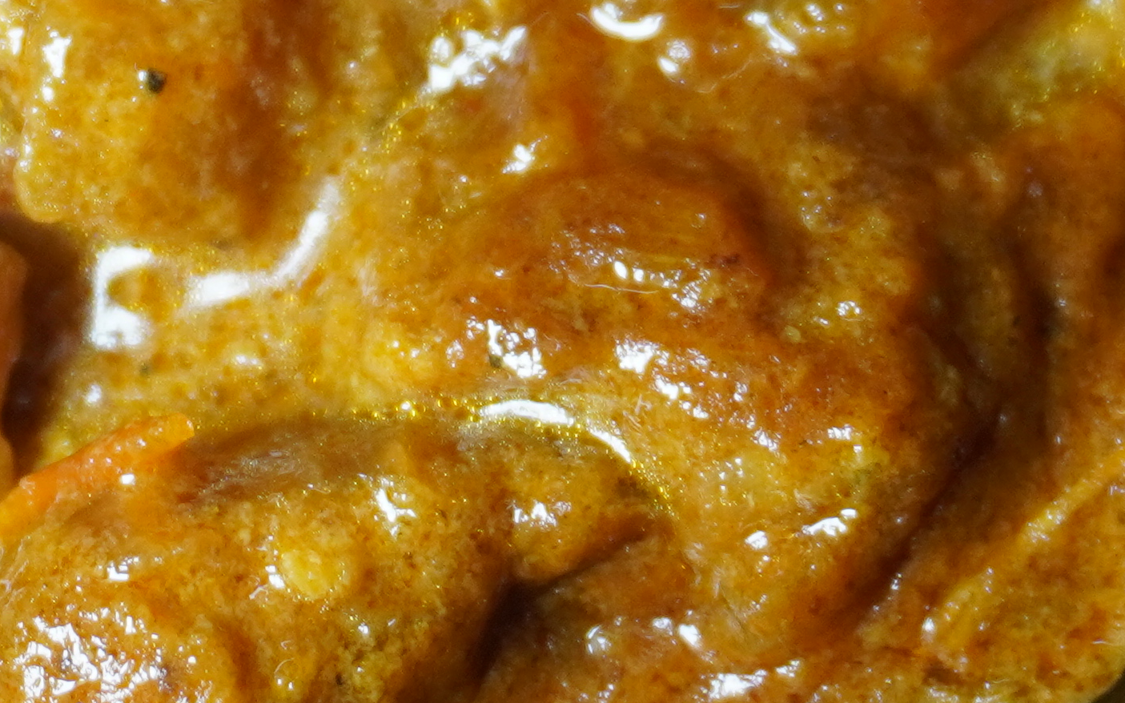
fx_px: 6806
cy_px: -466
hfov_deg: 9.4
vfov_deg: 5.8
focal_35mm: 222
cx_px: 119
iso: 640
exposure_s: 1/160
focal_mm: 34
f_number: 5
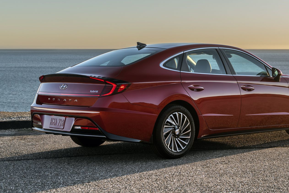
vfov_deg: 18.6
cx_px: 176
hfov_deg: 27.6
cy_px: 55
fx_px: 586
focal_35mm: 73
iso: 64
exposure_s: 1/40
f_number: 5
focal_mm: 48
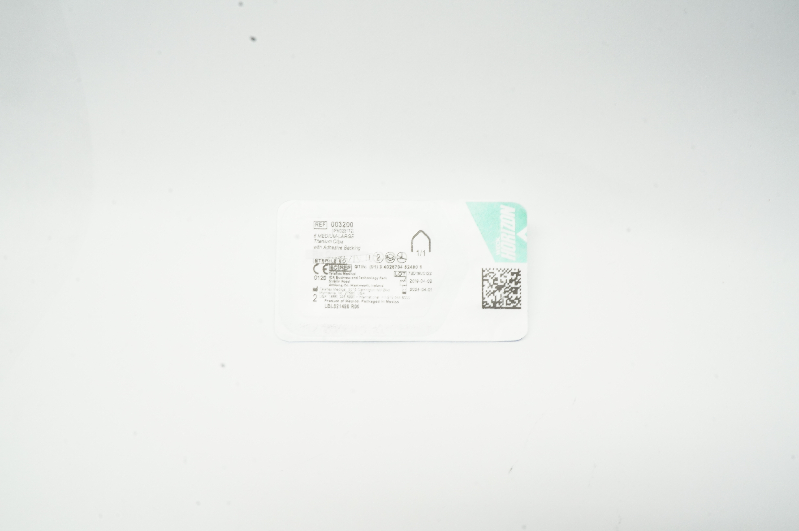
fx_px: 665
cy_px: 266
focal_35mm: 30
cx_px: 400
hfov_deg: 62.0
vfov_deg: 43.5
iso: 800
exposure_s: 1/6
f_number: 22
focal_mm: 20
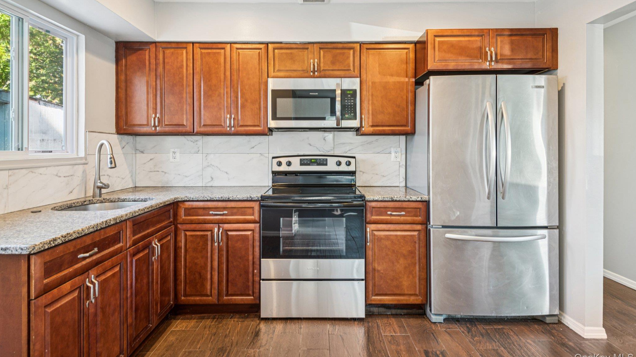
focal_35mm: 20
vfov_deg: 55.6
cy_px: 152
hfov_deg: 86.6
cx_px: 318
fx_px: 337
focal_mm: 19
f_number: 8
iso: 125
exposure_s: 1/1.67
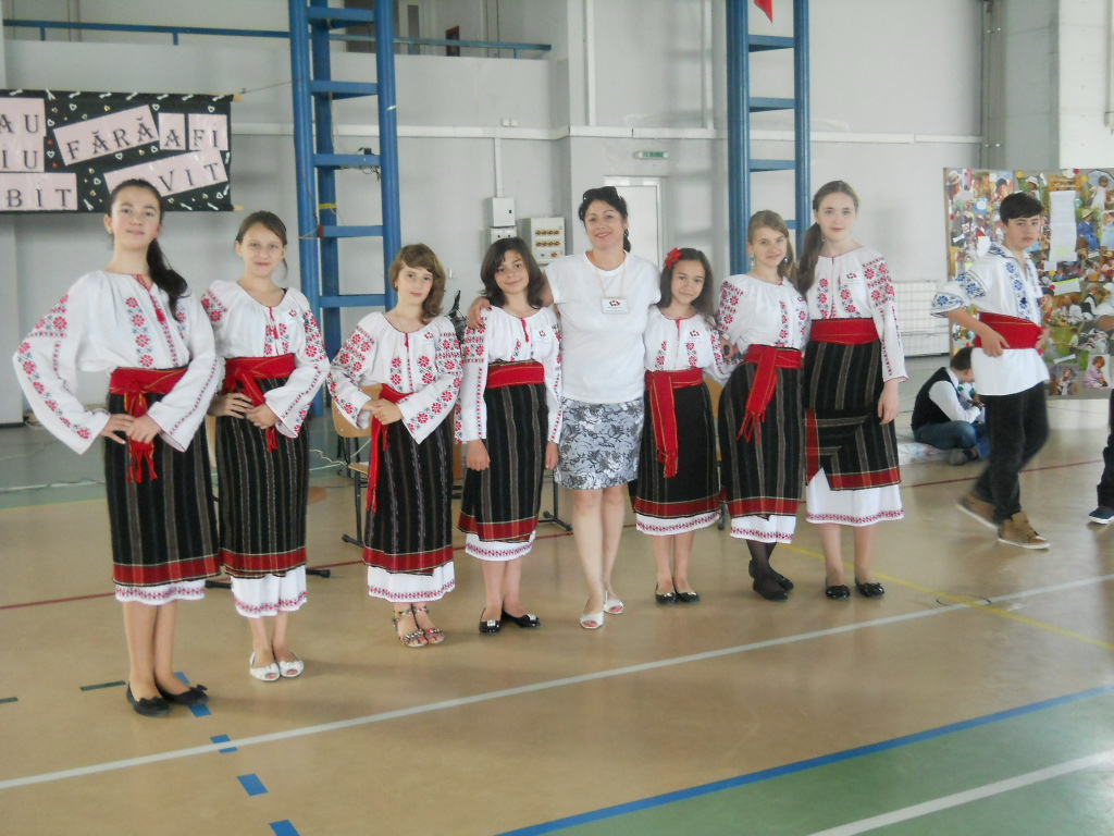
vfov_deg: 35.1
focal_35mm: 41
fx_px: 1319
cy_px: 418
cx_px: 557
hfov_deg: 45.8
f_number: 3.1
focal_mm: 6.72
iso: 320
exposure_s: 1/30
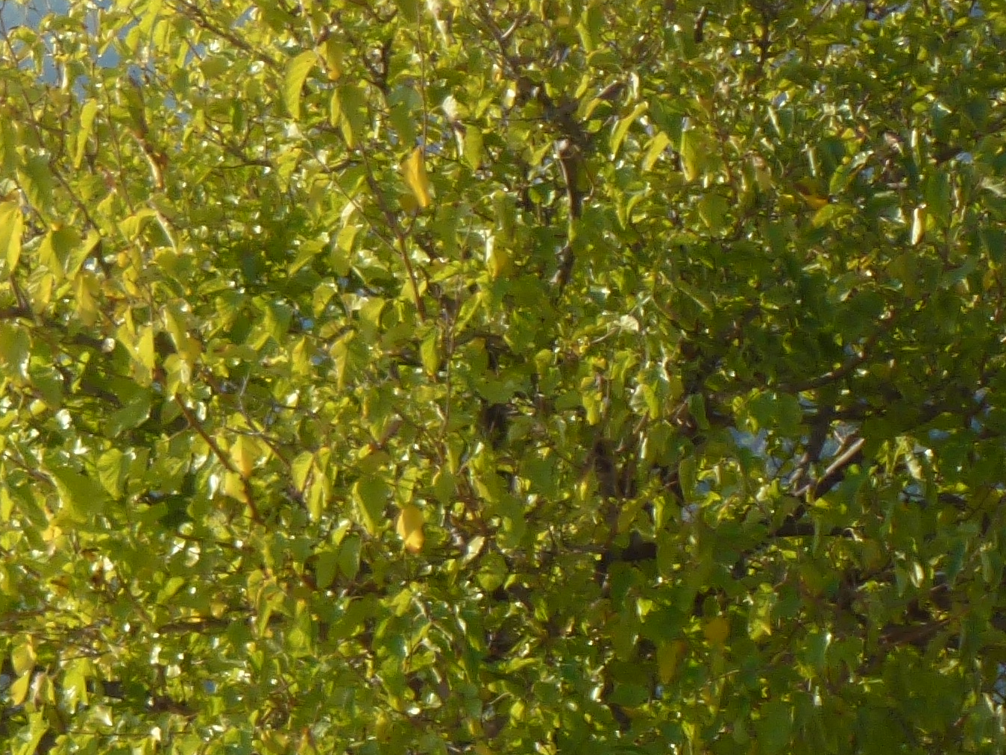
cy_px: 617
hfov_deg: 5.9
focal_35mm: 333
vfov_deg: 4.5
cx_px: 13
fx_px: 9678
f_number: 5
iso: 100
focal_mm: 18.7
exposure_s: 1/400
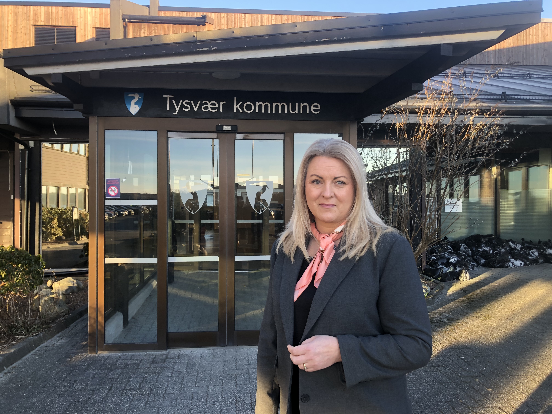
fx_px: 446
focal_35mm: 28
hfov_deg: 63.4
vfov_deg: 49.7
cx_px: 276
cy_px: 207
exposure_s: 1/120
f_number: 1.8
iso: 32
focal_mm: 3.99
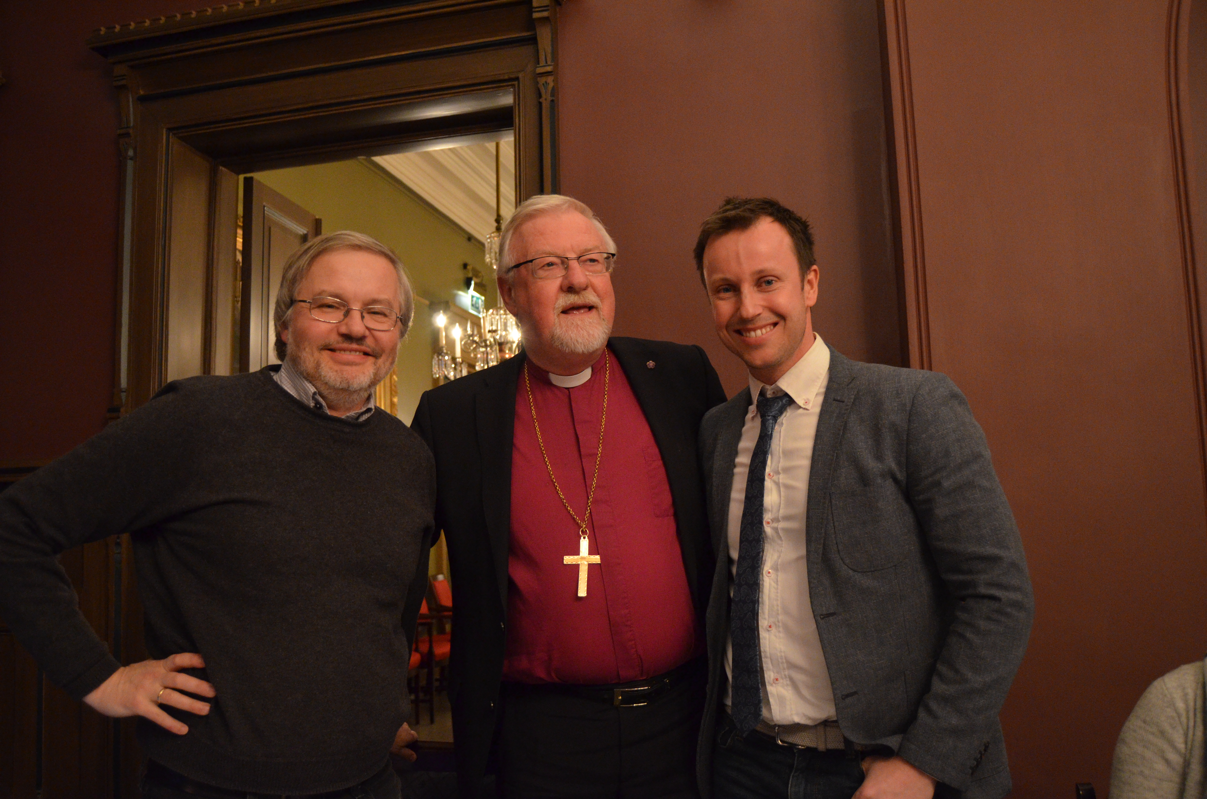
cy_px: 400
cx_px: 604
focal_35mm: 30
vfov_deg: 43.4
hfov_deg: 62.0
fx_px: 1004
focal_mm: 20
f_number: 3.5
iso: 2200
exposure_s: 1/30
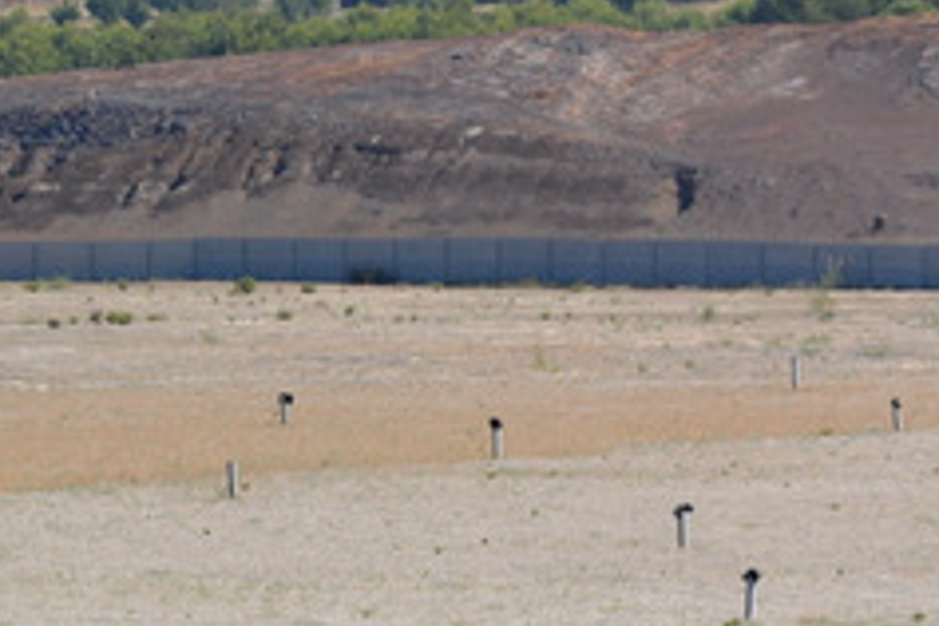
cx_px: 761
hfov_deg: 5.1
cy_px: 222
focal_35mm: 405
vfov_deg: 3.4
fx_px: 10563
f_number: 9
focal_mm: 150
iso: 200
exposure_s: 1/320
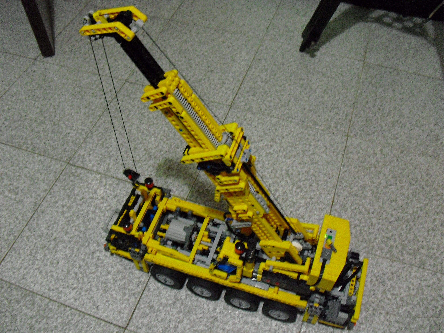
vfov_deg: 39.7
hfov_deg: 51.4
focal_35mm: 36
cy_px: 166
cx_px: 222
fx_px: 462
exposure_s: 1/10
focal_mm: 6.3
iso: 800
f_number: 3.1
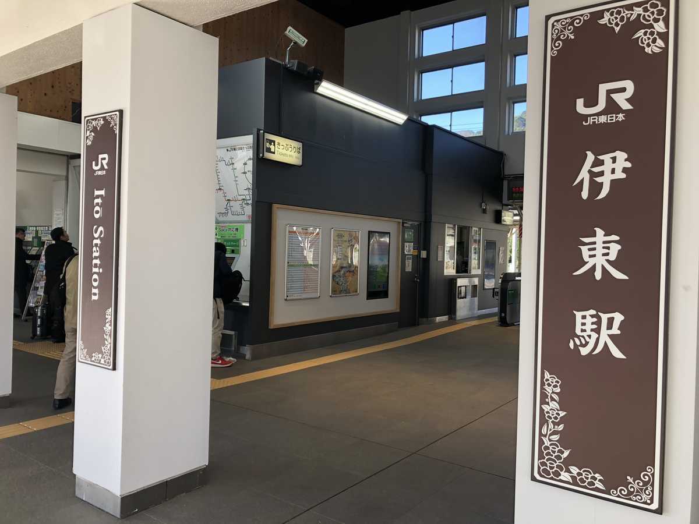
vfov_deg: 48.2
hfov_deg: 61.7
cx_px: 350
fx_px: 586
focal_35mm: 29
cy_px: 262
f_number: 1.8
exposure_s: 1/118
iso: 20
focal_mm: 3.99
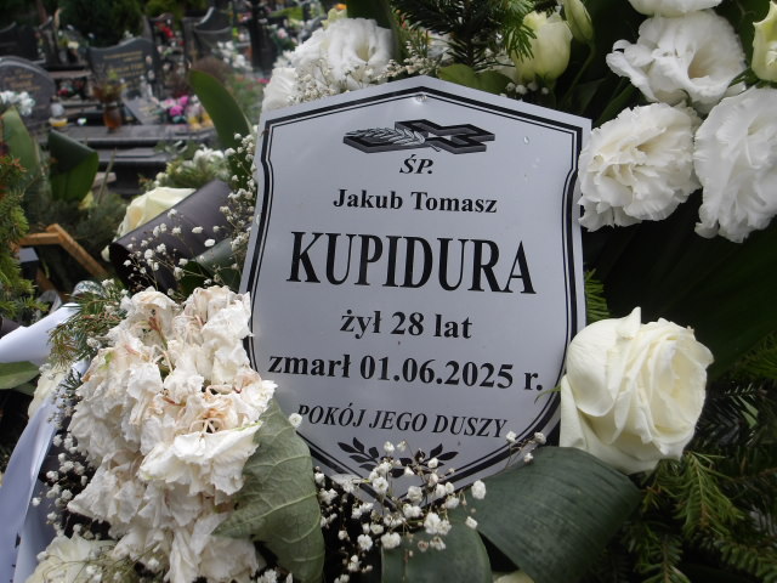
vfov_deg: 41.8
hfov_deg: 54.0
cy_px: 292
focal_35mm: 34
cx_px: 388
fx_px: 763
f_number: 3.3
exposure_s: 1/215
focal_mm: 6.1
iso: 100
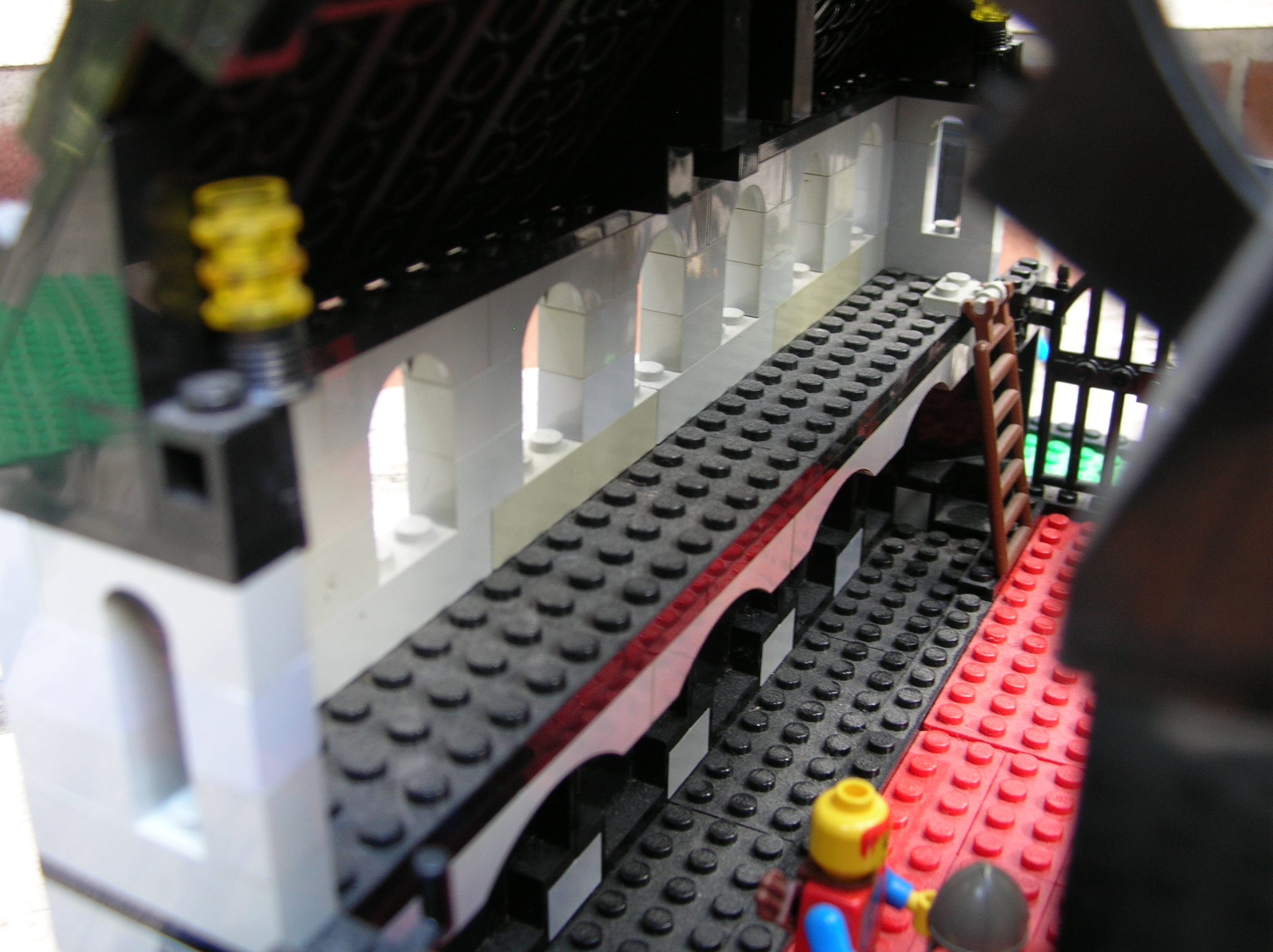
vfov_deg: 34.3
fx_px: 1543
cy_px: 476
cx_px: 636
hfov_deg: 44.8
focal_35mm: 42
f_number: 2.8
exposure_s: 1/9.8
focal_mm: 6.9
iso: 50
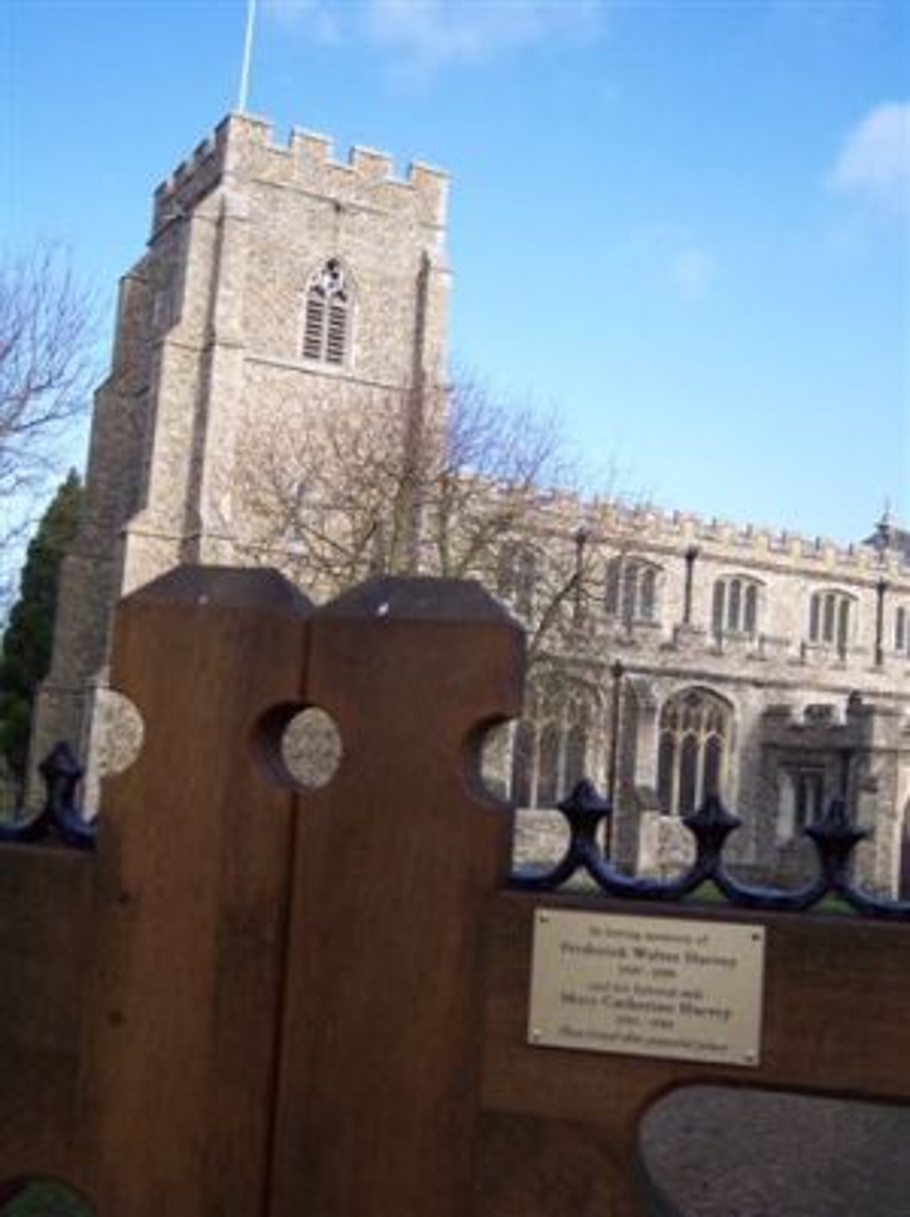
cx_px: 455
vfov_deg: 49.0
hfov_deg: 37.7
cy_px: 608
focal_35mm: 38
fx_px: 1334
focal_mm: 8
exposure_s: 1/700
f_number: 2.8
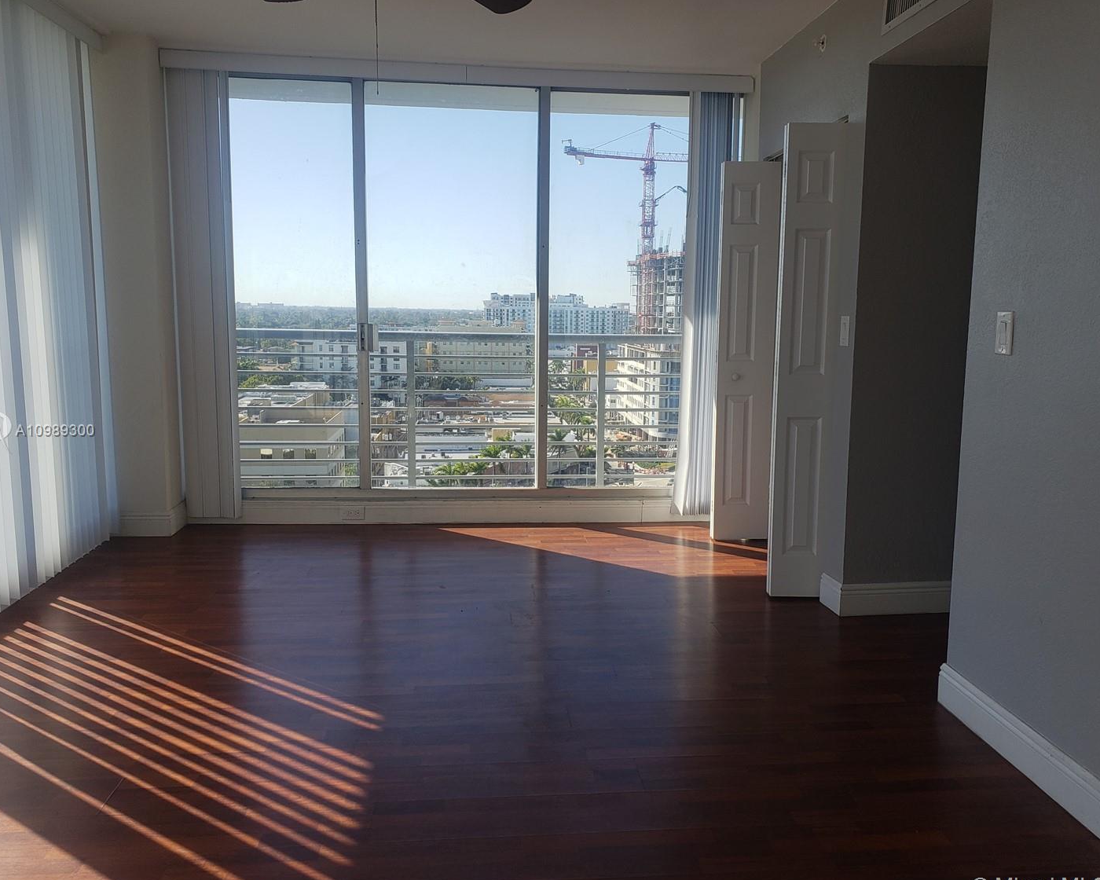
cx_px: 599
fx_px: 944
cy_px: 431
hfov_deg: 60.3
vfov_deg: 50.0
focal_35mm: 29
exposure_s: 1/420
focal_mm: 4.3
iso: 50
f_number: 2.4
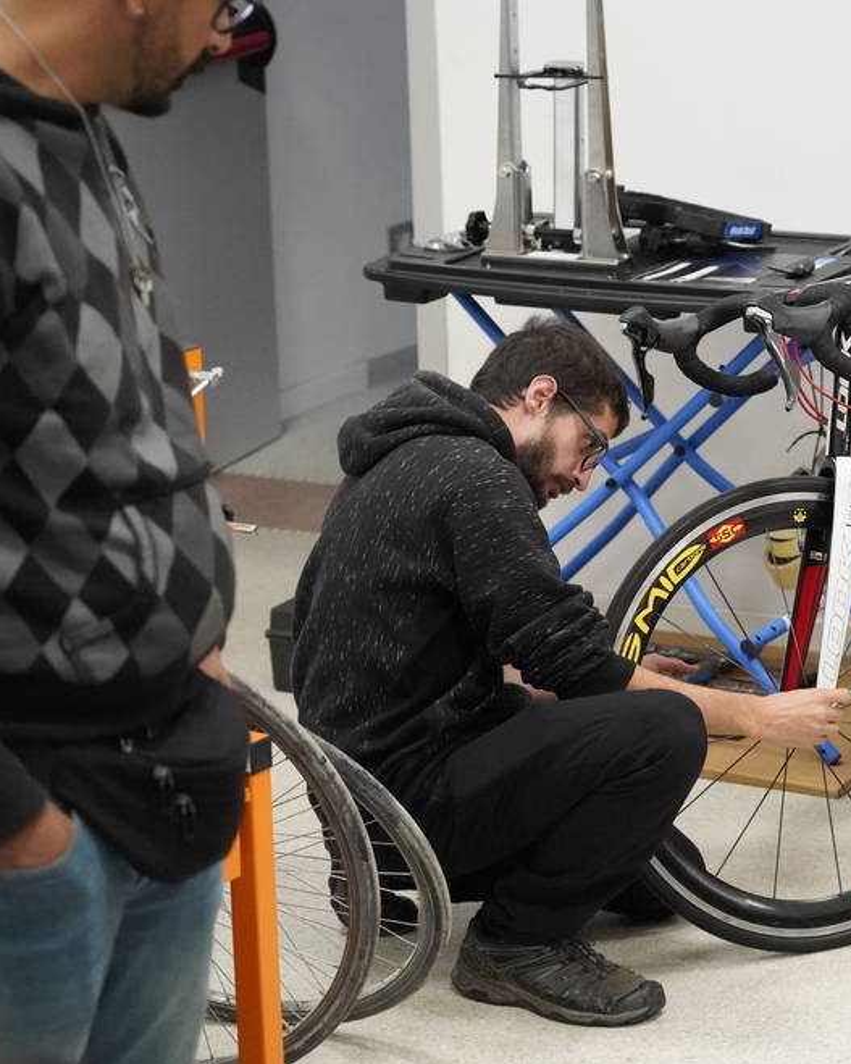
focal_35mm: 104
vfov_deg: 18.5
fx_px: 3275
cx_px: 743
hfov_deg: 14.7
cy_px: 537
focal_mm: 73
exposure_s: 1/640
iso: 12800
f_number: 4
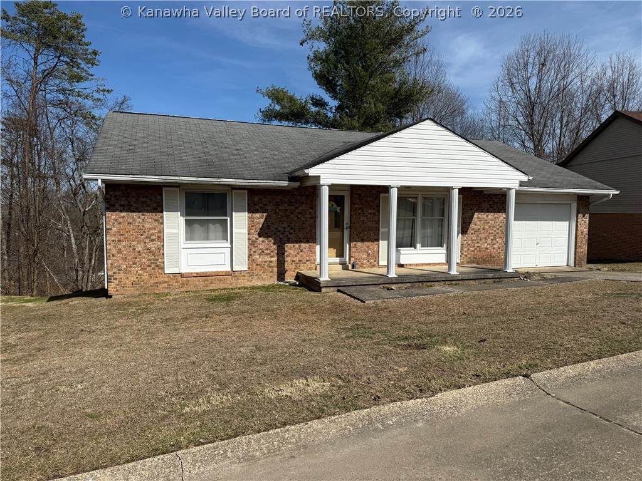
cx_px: 321
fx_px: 445
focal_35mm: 24
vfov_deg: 56.8
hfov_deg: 71.6
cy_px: 240
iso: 80
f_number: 1.78
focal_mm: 6.76
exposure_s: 1/8130
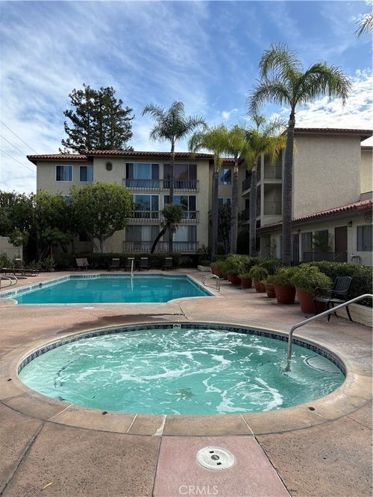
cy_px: 248
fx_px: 374
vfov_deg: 67.3
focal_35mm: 26
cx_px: 186
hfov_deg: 53.0
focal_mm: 5.96
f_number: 1.6
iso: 64
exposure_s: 1/3279
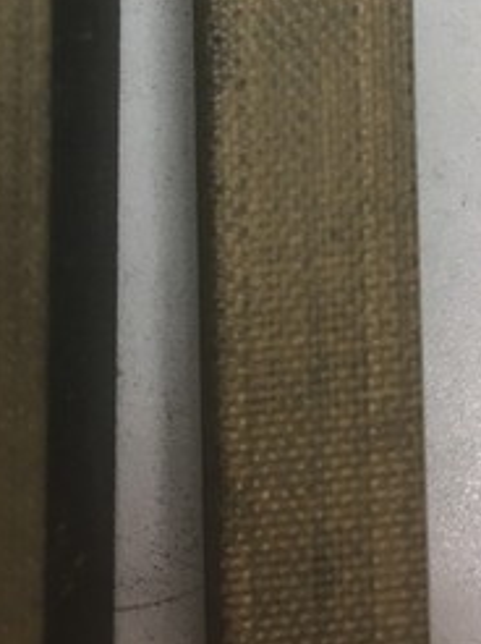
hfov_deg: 24.7
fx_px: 1095
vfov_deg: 31.7
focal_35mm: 59
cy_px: 115
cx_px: 184
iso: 32
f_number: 2.2
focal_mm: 4.15
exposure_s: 1/33
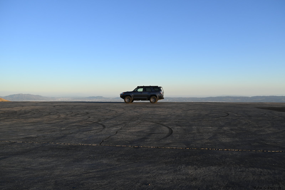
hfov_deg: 63.2
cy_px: 95
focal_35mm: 29
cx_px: 142
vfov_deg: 44.6
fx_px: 232
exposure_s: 1/400
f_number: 6.3
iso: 200
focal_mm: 19.5
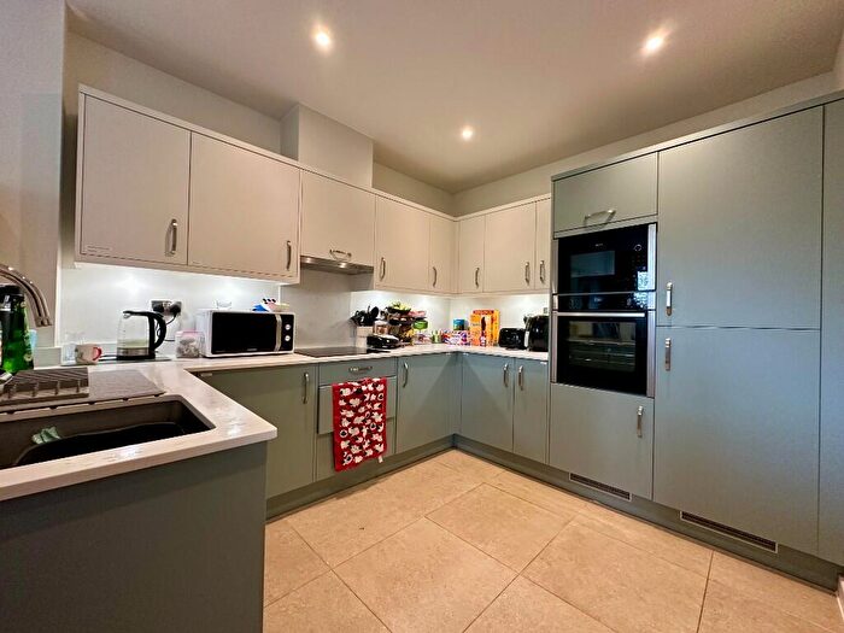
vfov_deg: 85.7
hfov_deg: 102.1
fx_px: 341
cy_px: 316
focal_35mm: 14
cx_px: 422
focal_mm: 2.22
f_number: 2.2
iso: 250
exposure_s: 1/100
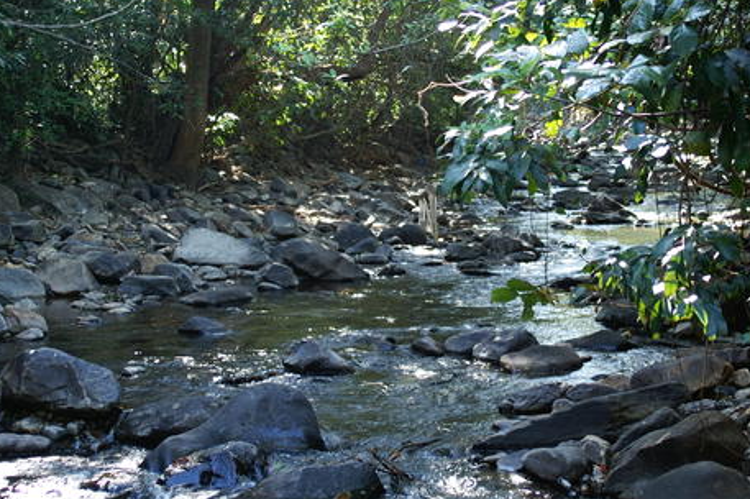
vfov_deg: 21.5
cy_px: 181
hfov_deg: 31.9
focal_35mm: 63
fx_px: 1312
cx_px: 409
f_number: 4
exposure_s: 1/40
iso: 100
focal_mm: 30
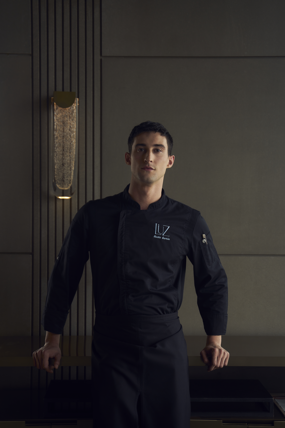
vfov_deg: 33.4
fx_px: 712
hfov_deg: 22.6
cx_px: 142
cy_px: 214
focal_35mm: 60
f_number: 2.8
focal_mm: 60
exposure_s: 1/125
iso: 200
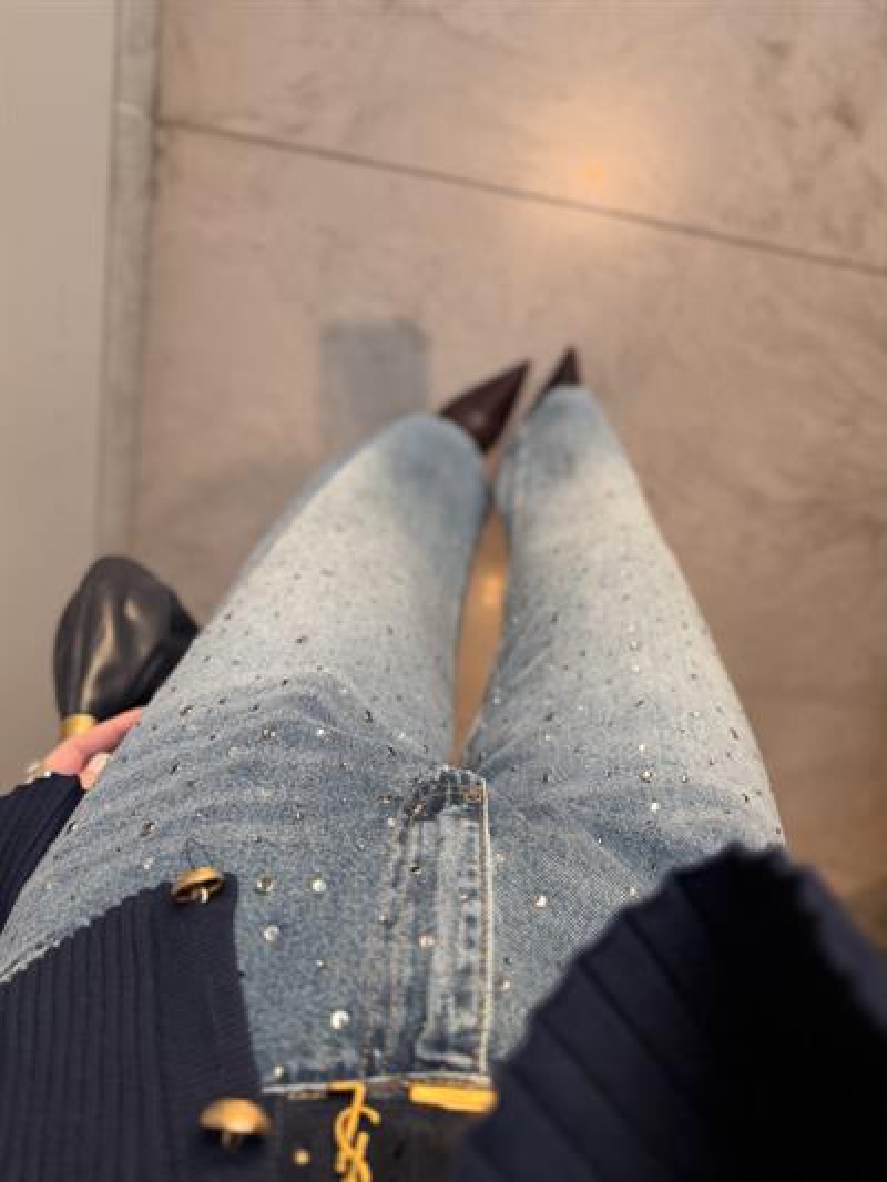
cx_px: 444
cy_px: 591
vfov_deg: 71.6
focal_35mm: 24
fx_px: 820
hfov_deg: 56.8
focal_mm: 6.76
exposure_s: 1/121
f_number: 1.78
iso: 160
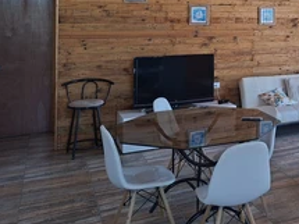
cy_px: 17
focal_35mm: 47
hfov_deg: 36.2
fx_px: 406
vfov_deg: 29.4
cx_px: 303
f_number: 1.8
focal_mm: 5.54
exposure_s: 1/118
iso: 50
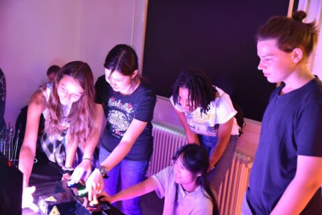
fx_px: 322
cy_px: 108
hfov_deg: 53.1
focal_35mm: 36
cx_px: 161
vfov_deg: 36.9
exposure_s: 1/15
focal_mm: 36
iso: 6400
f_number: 2.8
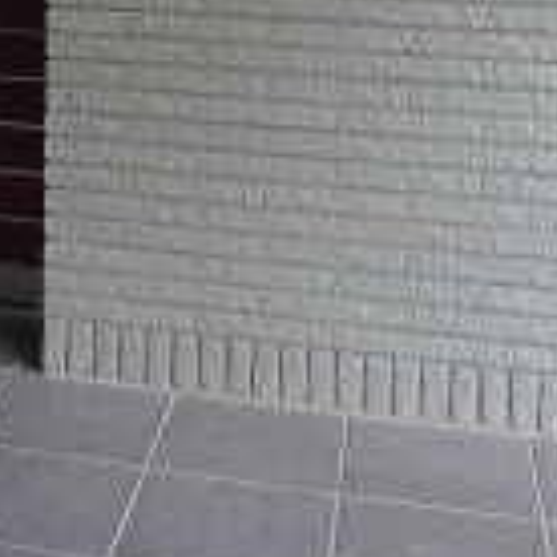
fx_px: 1347
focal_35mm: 74
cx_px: -85
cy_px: -230
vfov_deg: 20.6
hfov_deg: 21.9
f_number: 2
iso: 160
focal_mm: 3.9
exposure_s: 1/30
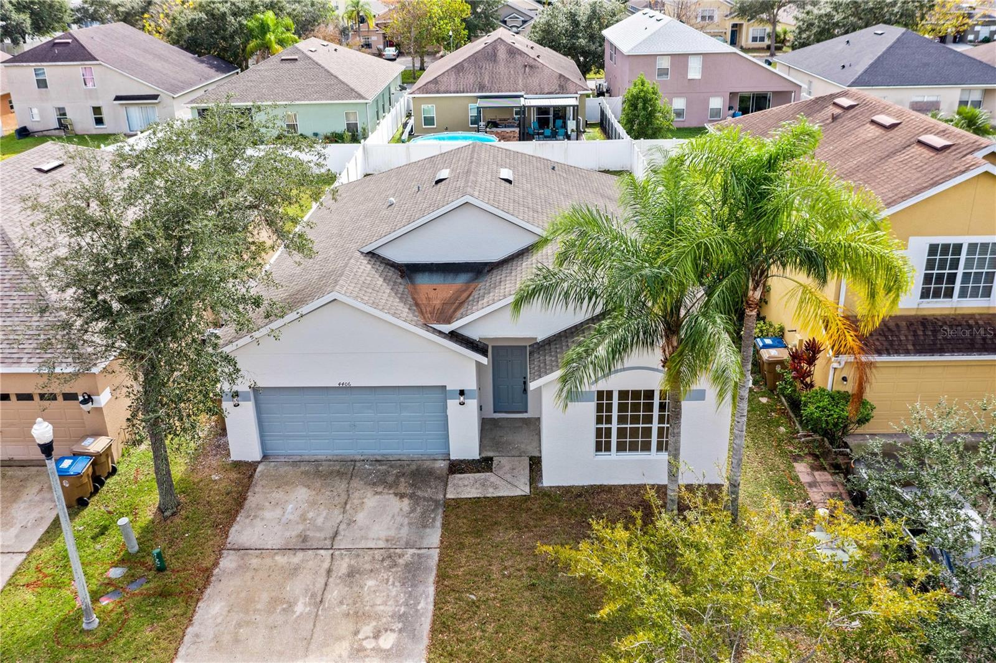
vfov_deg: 46.4
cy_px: 332
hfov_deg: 65.5
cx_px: 498
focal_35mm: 28
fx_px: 774
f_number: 4
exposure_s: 1/200
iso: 100
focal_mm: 10.26
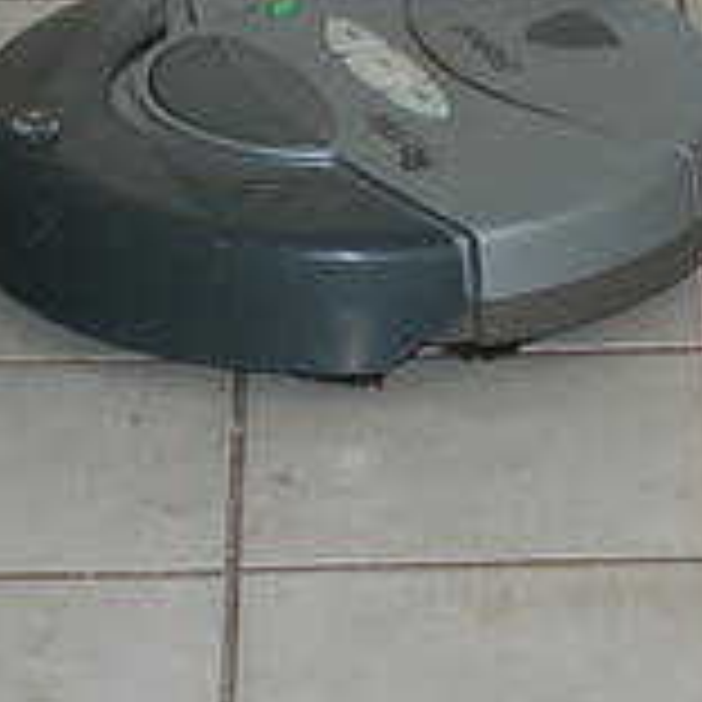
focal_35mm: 288
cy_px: 198
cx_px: 603
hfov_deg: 6.1
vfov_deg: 6.1
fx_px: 6602
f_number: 4
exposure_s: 1/60
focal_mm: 55
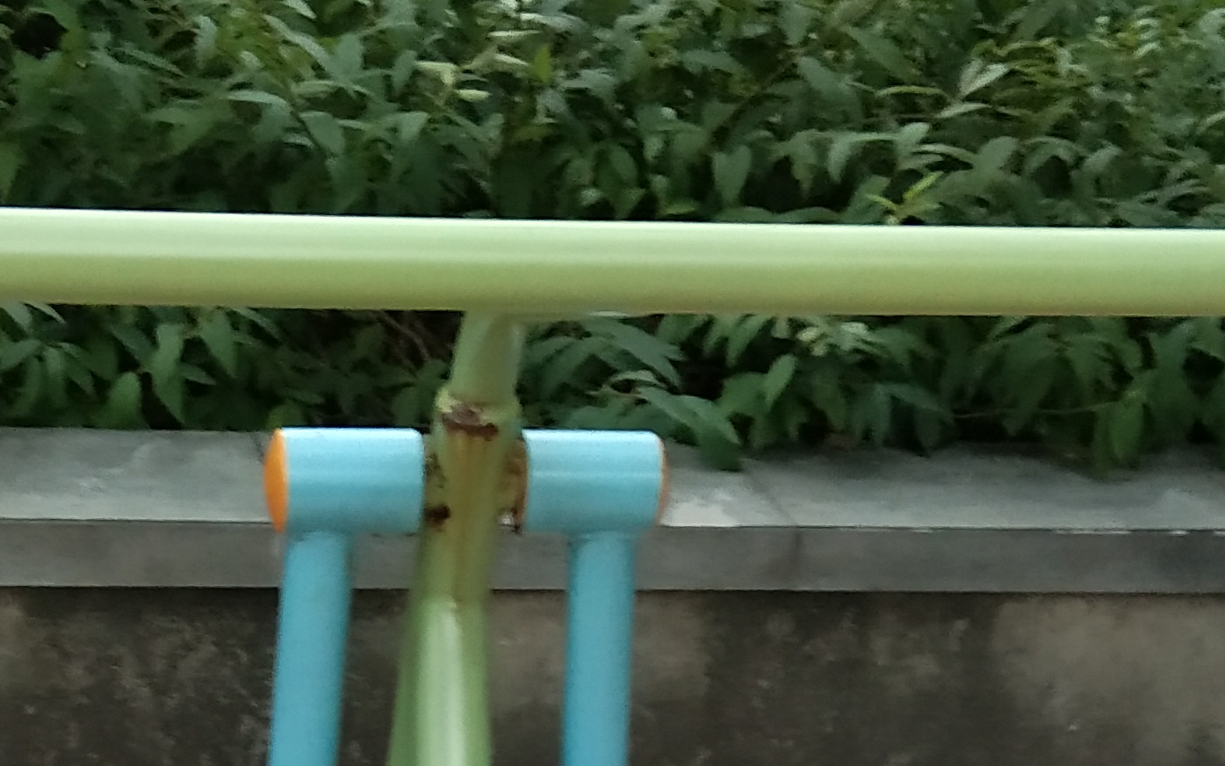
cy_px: 1111
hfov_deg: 21.2
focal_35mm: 98
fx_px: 3272
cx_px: 476
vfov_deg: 12.7
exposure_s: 1/50
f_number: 2.2
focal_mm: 3.69
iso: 200
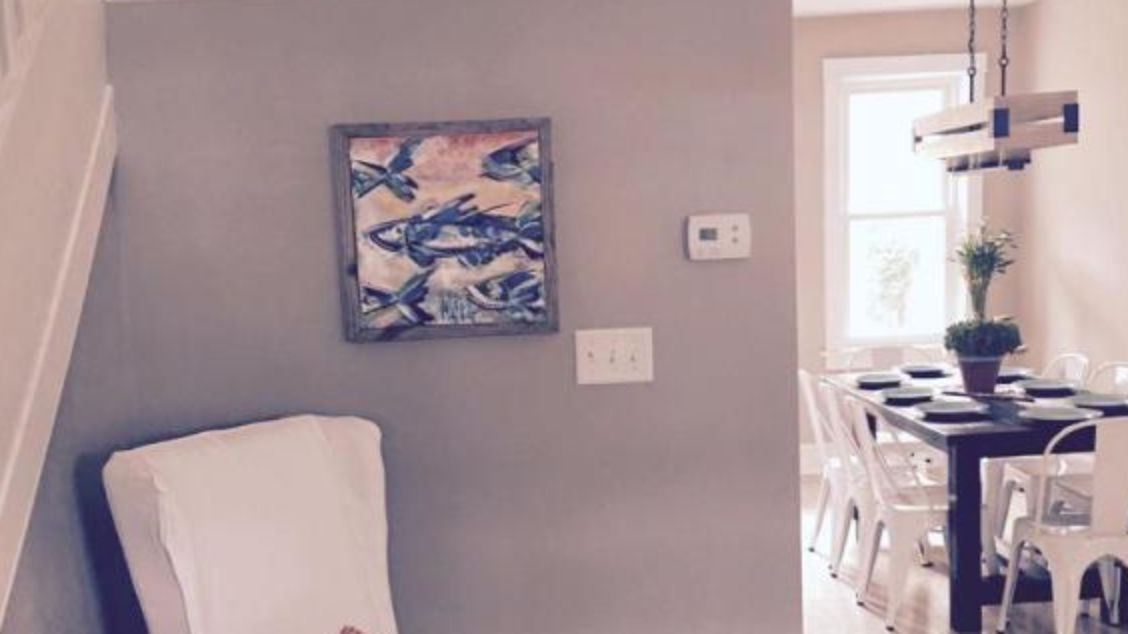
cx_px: 562
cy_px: 456
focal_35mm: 43
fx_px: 1286
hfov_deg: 47.4
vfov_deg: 27.4
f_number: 2.2
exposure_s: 1/15
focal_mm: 4.15
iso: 80
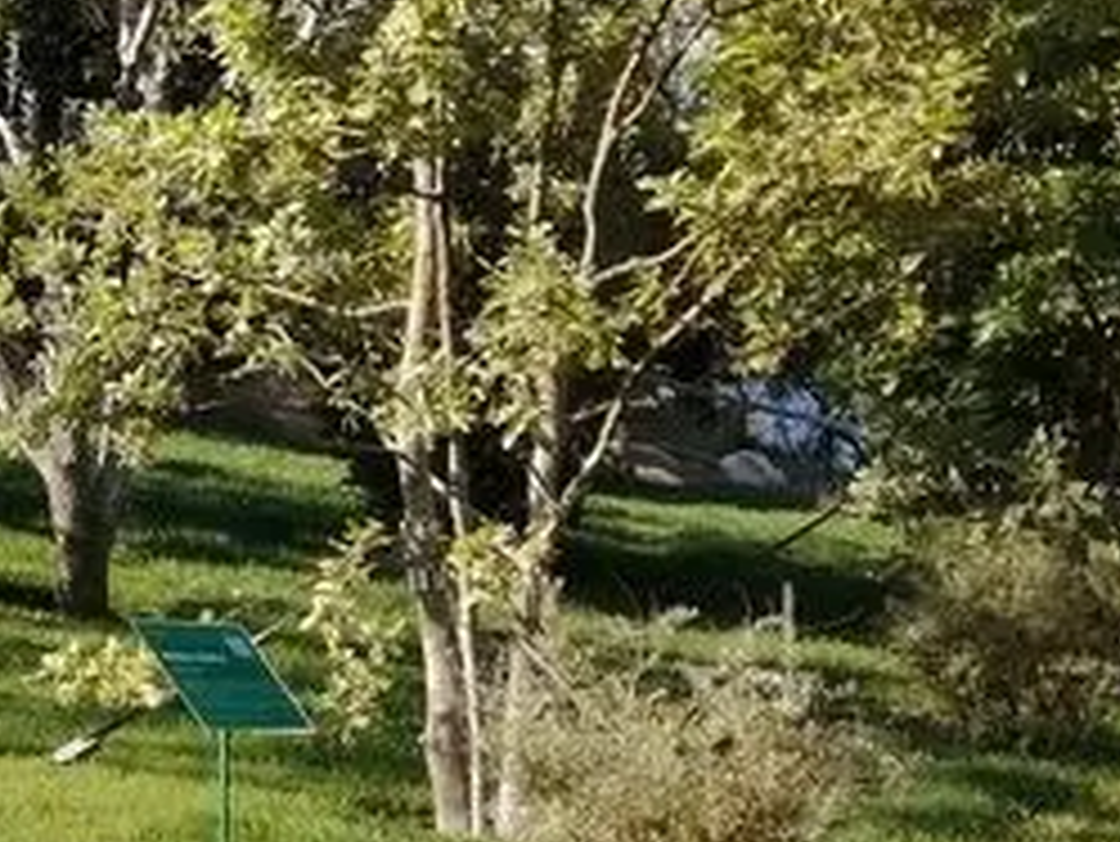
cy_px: 324
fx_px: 3464
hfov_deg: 16.3
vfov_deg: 13.8
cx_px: -684
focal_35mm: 107
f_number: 1.8
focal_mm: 3.62
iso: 50
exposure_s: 1/477
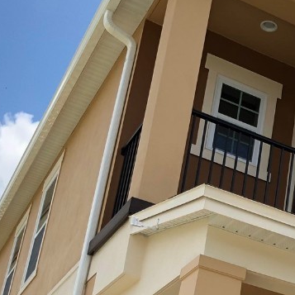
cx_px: 325
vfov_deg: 23.5
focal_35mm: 71
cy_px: 282
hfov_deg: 22.9
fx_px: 685
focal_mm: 4
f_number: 1.8
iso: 20
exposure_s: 1/2088
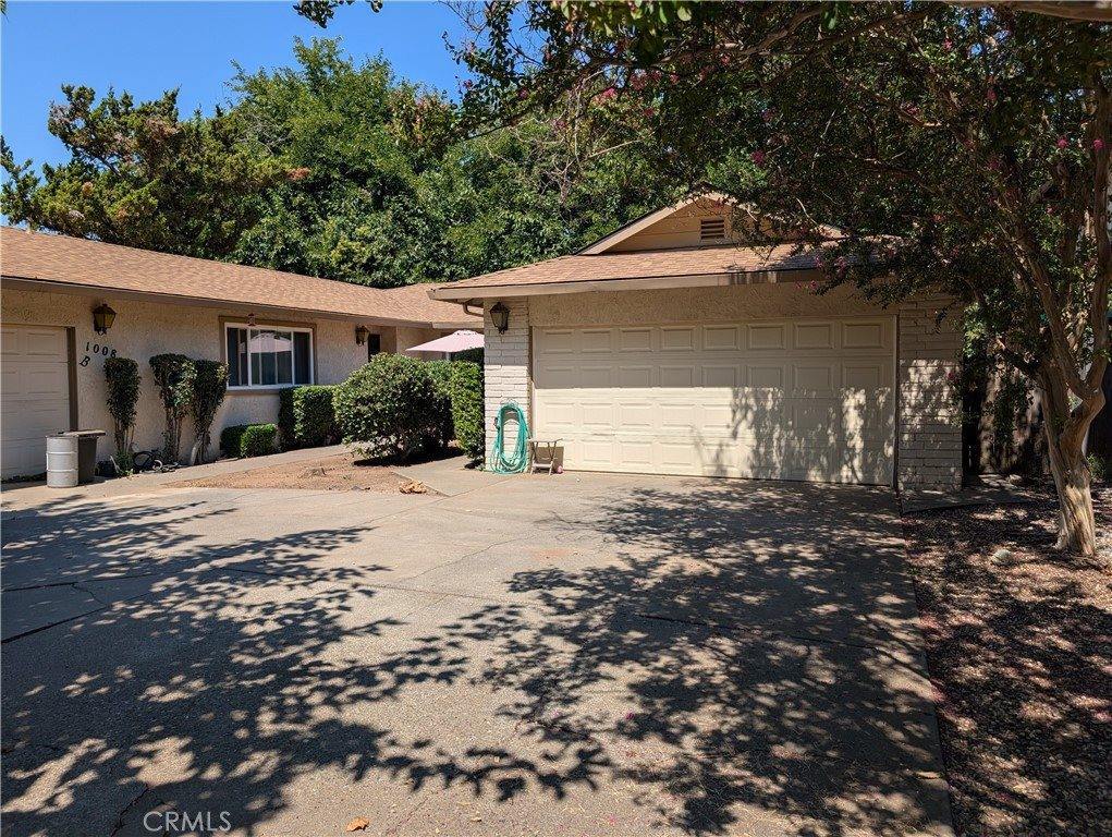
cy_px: 418
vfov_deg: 56.9
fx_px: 772
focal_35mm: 24
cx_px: 556
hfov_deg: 71.5
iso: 22
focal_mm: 6.9
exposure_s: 1/1368
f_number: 1.68
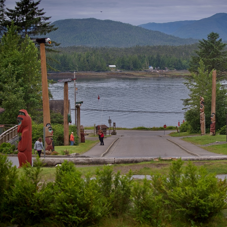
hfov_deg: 19.2
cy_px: 114
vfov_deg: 19.3
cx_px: 153
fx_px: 668
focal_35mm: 90
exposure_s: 1/160
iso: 100
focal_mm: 70
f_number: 5
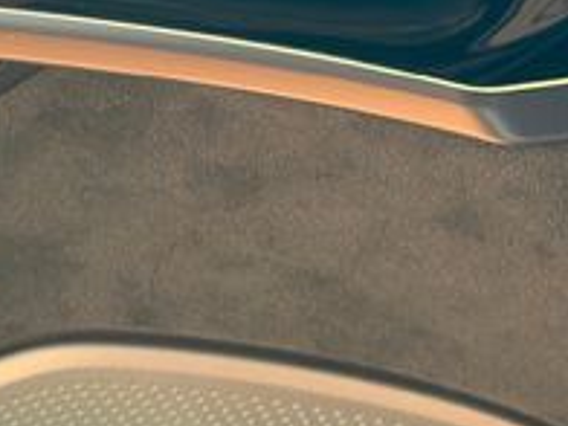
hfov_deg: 12.3
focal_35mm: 157
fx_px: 2576
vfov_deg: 9.2
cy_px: -171
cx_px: -125
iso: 200
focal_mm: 6.86
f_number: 1.78
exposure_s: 1/60
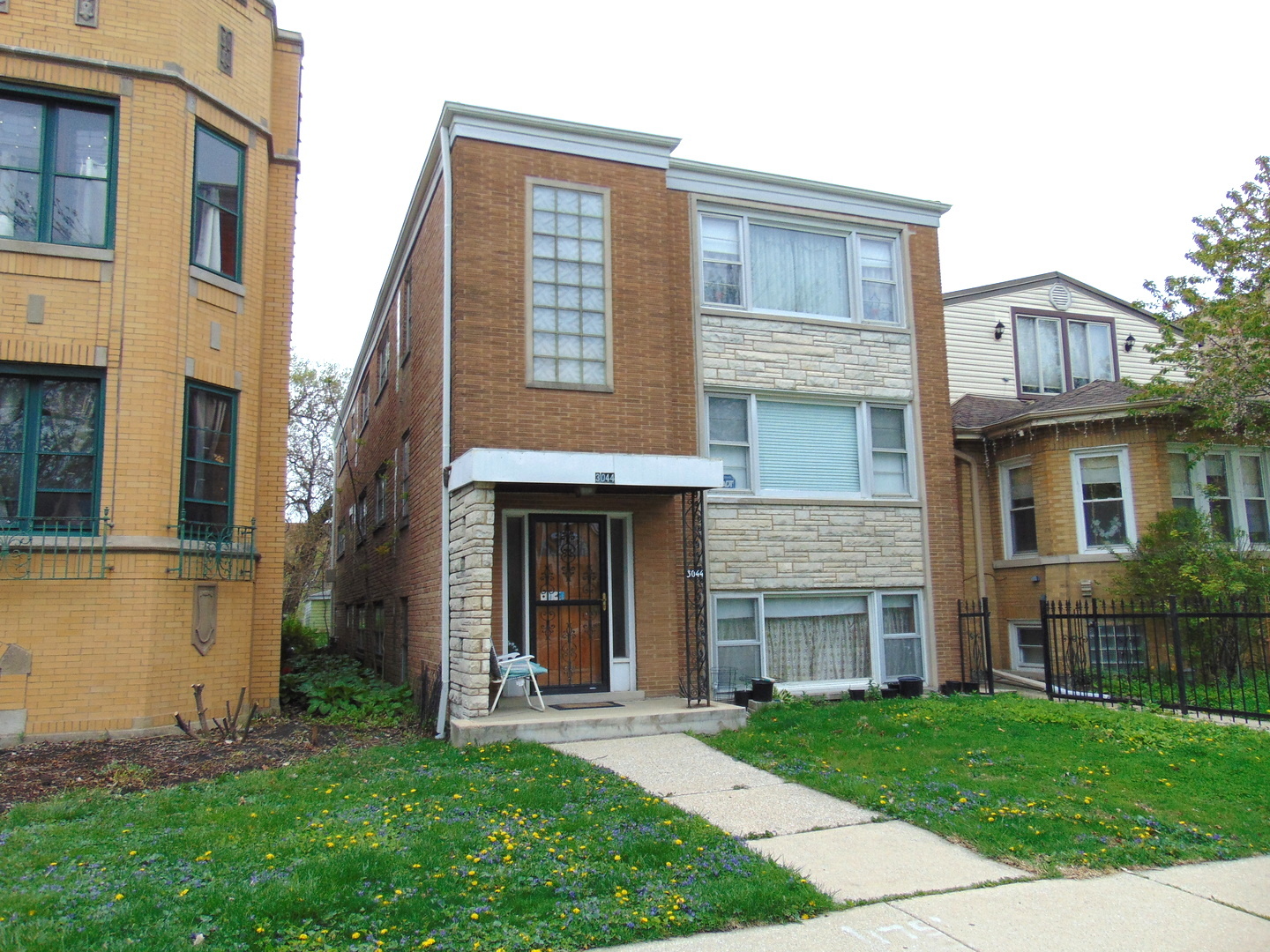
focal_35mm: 25
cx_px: 635
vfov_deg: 54.9
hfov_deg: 69.4
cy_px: 476
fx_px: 917
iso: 80
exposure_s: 1/1000
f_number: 3
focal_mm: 4.5
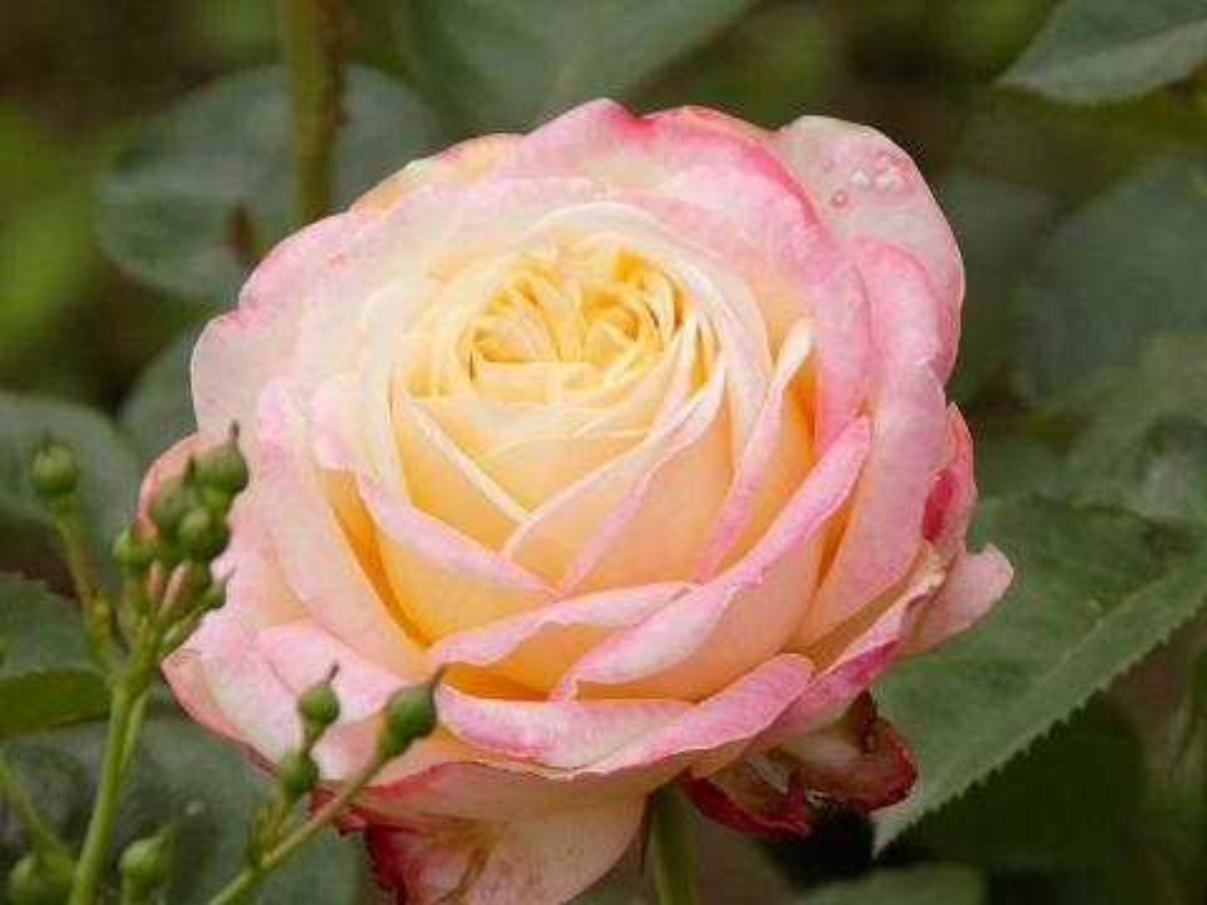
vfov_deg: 2.8
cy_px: 452
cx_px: 604
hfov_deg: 3.7
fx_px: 18724
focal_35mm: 537
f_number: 5.9
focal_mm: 95.4
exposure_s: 1/125
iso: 80
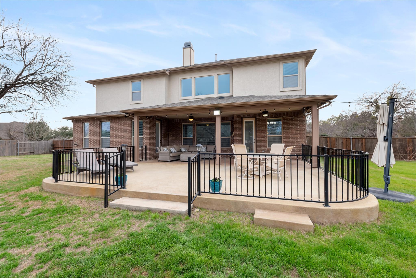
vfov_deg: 73.8
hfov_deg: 96.7
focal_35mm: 16
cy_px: 139
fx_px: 185
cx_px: 208
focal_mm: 16
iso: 400
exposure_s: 1/125
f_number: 8
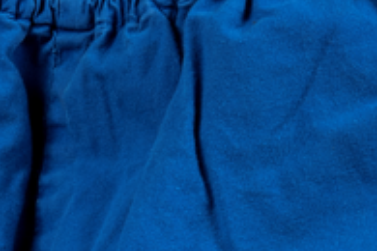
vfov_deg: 4.7
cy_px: 338
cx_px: 149
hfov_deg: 7.1
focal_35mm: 289
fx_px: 3026
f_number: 22
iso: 100
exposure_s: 1/125
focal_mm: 47
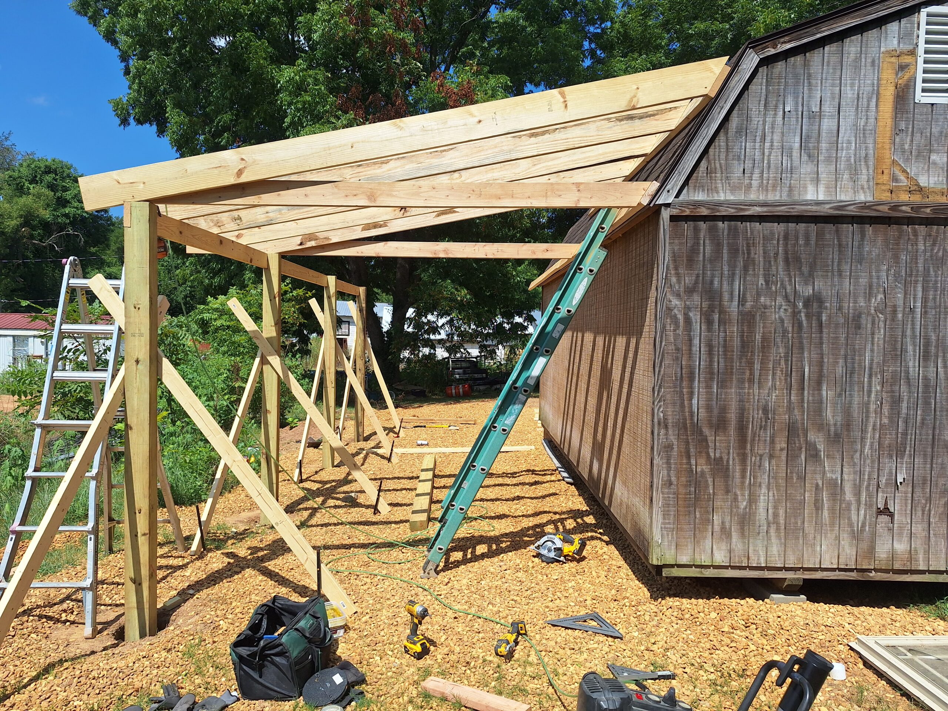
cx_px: 474
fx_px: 630
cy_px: 356
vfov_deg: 58.9
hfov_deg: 73.9
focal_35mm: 23
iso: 40
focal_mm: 5.54
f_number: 1.8
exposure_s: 1/3636
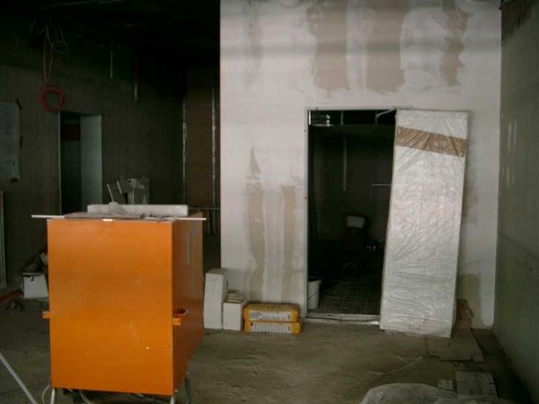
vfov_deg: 38.7
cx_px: 270
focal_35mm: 37
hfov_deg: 50.1
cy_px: 202
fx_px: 576
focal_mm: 7.6
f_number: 2.6
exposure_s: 1/4
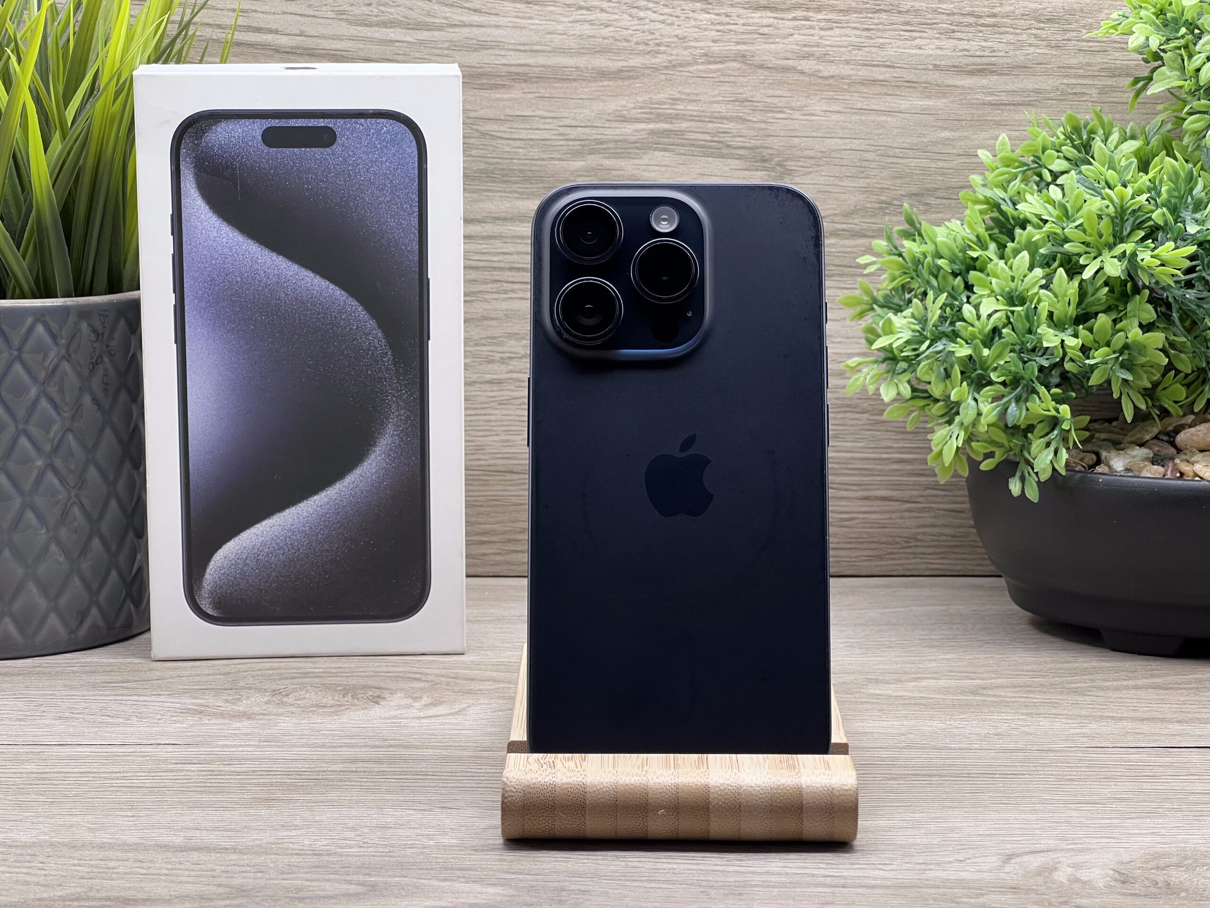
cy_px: 454
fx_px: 2692
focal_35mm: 77
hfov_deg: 25.3
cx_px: 605
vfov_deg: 19.1
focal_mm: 9
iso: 100
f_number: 2.8
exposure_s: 1/100
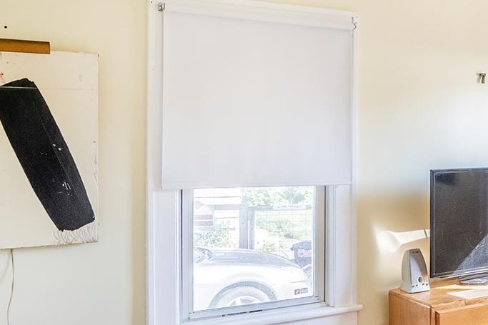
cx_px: 554
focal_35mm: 48
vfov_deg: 28.0
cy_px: 188
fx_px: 650
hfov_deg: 34.6
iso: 1250
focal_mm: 16
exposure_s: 1/1600
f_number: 4.5
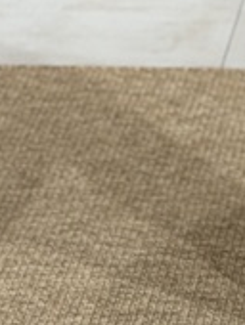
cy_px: -419
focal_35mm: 284
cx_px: 442
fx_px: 2673
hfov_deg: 5.2
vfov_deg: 6.7
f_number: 1.78
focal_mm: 6.76
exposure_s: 1/100
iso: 50
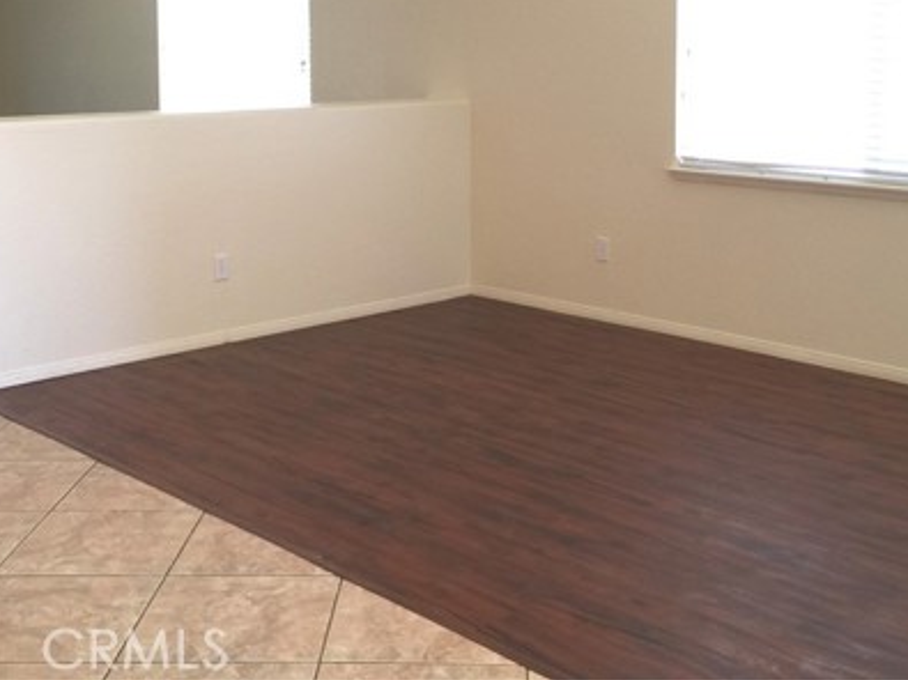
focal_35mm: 47
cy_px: 131
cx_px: 441
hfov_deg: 40.4
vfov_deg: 30.1
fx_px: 1232
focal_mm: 4.15
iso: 32
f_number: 2.2
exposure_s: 1/30
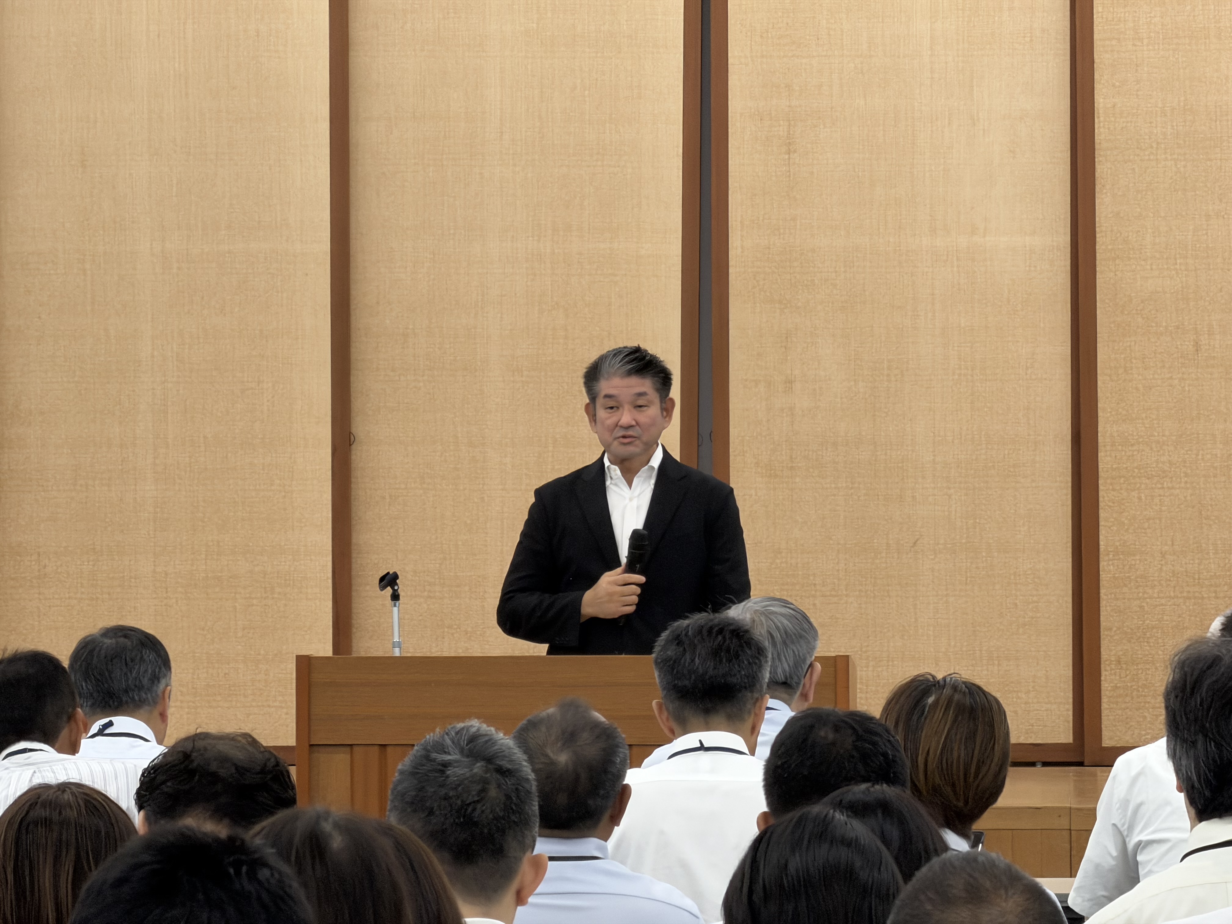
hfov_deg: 9.9
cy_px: 462
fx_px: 7118
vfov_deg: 7.4
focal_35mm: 200
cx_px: 616
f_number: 2.8
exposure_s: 1/121
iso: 160
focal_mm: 16.89
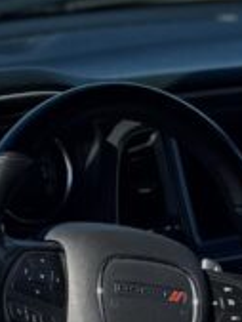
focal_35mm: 145
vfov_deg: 13.3
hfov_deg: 10.2
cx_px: 55
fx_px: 1350
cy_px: 370
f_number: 1.78
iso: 80
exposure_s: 1/1215
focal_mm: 6.76
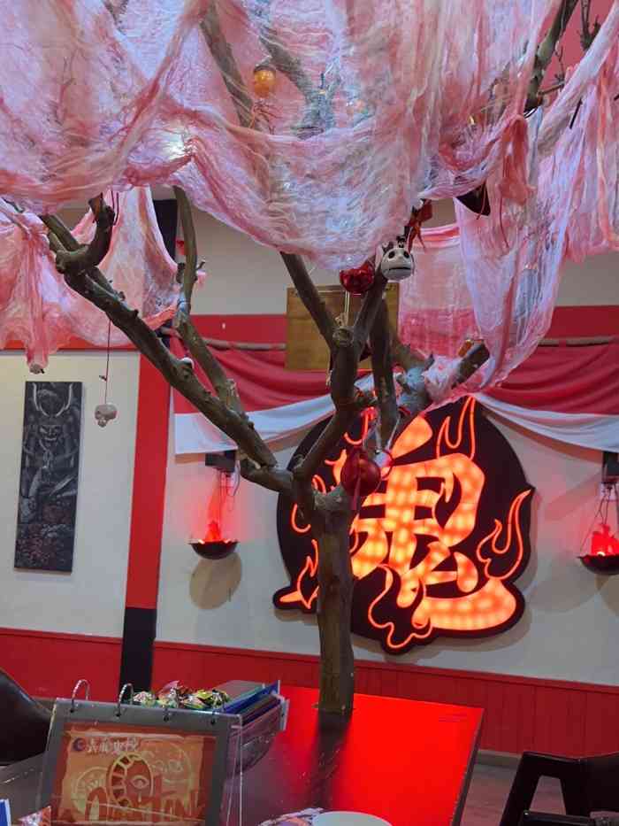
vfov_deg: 34.9
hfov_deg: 26.6
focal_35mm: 55
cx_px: 310
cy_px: 413
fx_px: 1311
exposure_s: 1/50
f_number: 1.78
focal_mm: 6.86
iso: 500
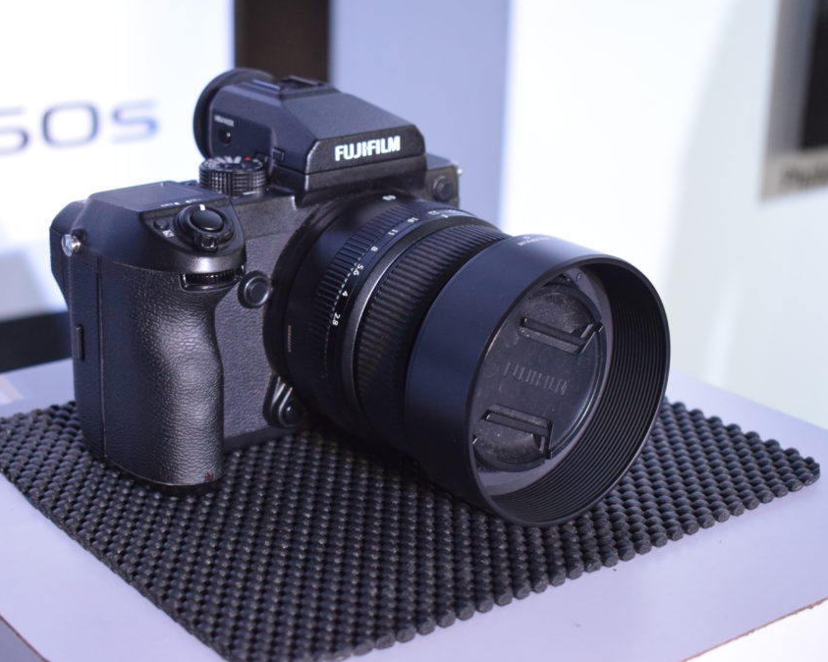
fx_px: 1592
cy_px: 332
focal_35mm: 65
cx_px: 351
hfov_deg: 29.1
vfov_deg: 23.5
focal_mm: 38
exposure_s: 1/60
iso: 2500
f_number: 4.8
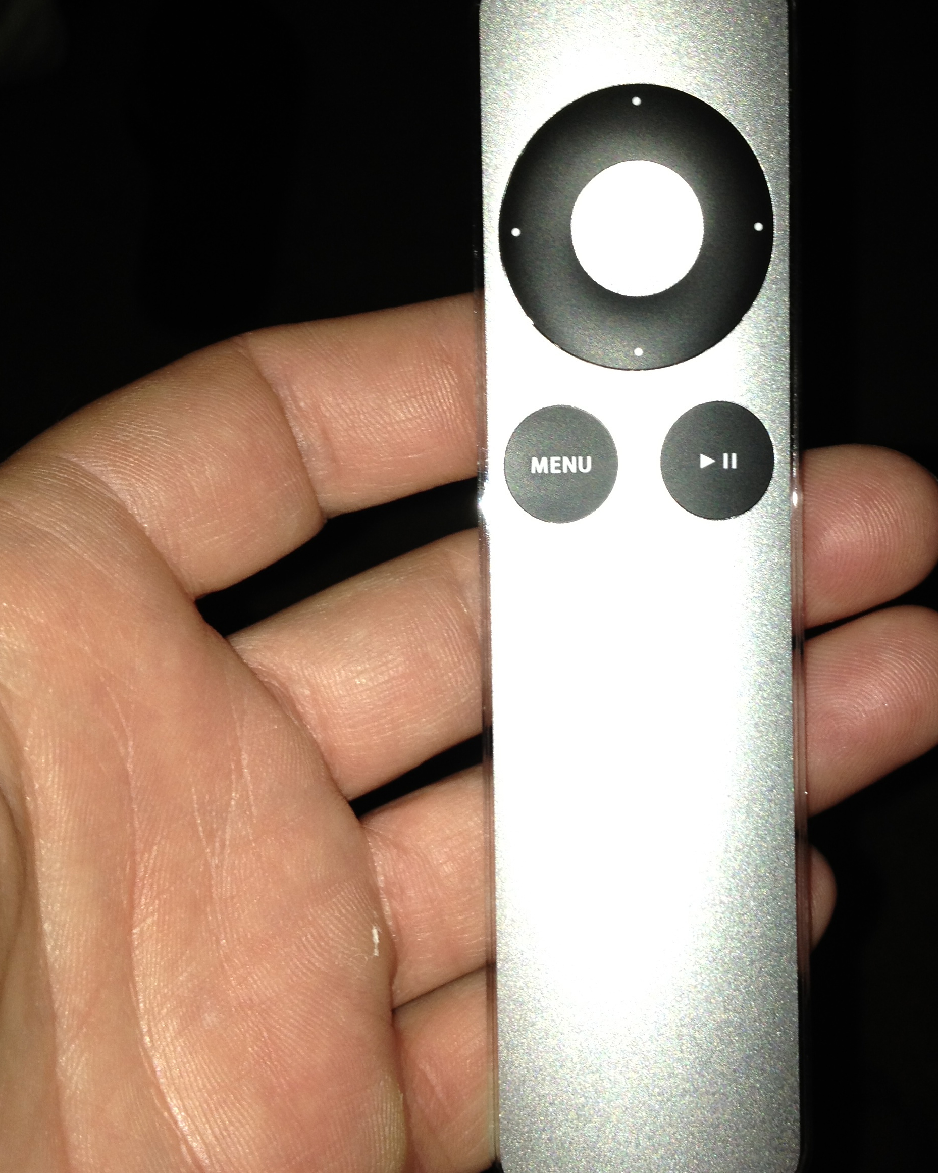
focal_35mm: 48
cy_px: 576
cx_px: 559
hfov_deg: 31.4
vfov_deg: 38.8
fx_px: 1666
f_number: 2.4
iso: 64
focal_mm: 4.28
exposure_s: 1/89
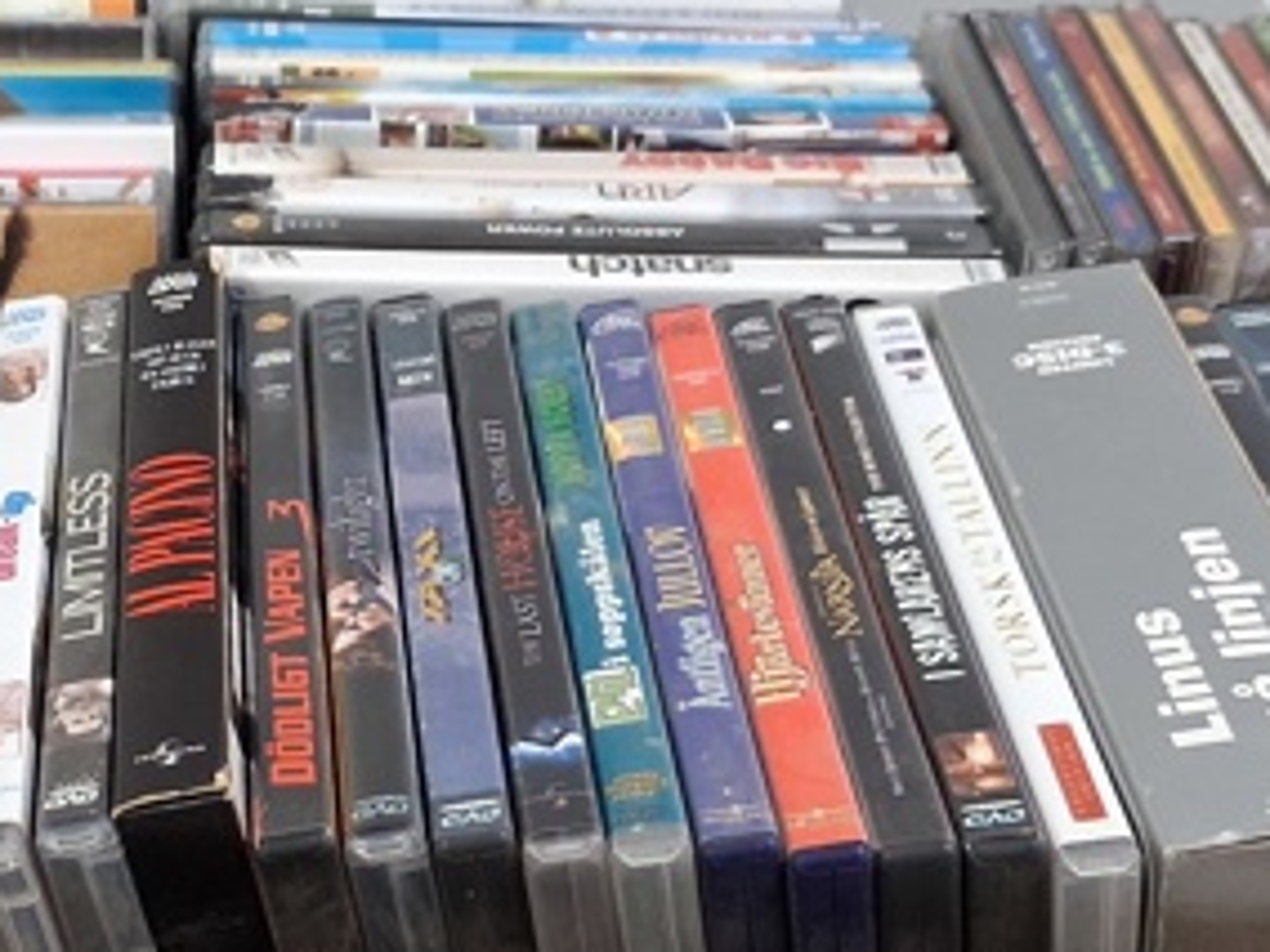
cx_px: 326
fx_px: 2788
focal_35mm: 76
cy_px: 644
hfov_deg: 25.4
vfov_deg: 19.3
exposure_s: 1/50
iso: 320
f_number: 1.8
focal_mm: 4
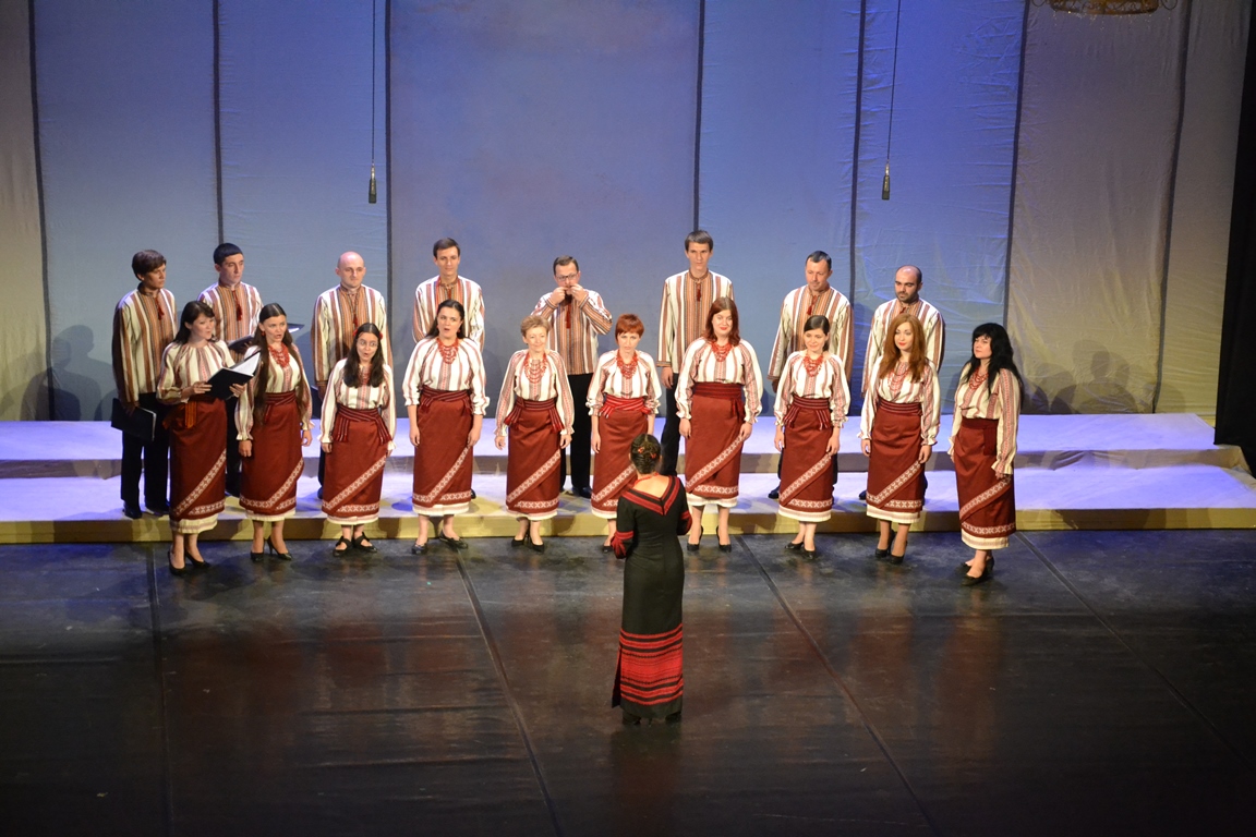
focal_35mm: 87
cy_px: 418
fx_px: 3035
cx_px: 628
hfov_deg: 23.4
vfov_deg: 15.7
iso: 3200
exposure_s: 1/125
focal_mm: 58
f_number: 5.6
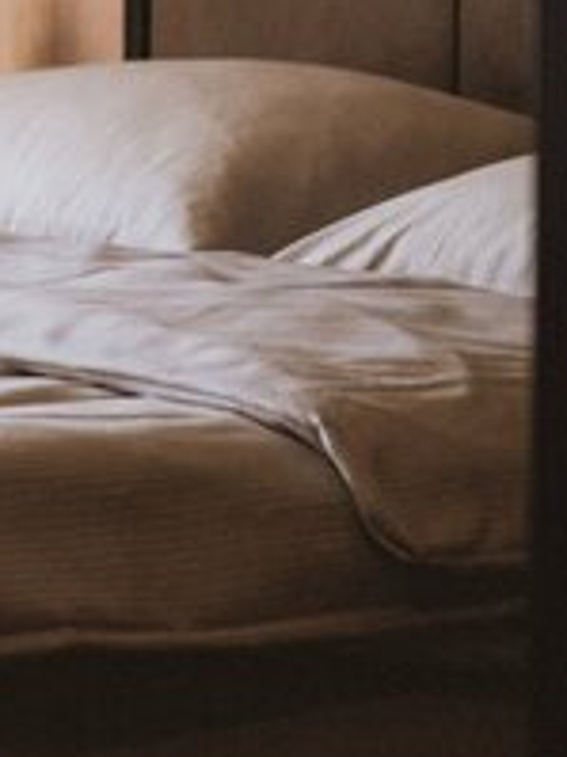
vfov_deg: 9.0
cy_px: -91
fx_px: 4744
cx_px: -1111
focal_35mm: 217
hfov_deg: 6.3
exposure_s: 1/500
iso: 1000
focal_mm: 45
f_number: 2.8
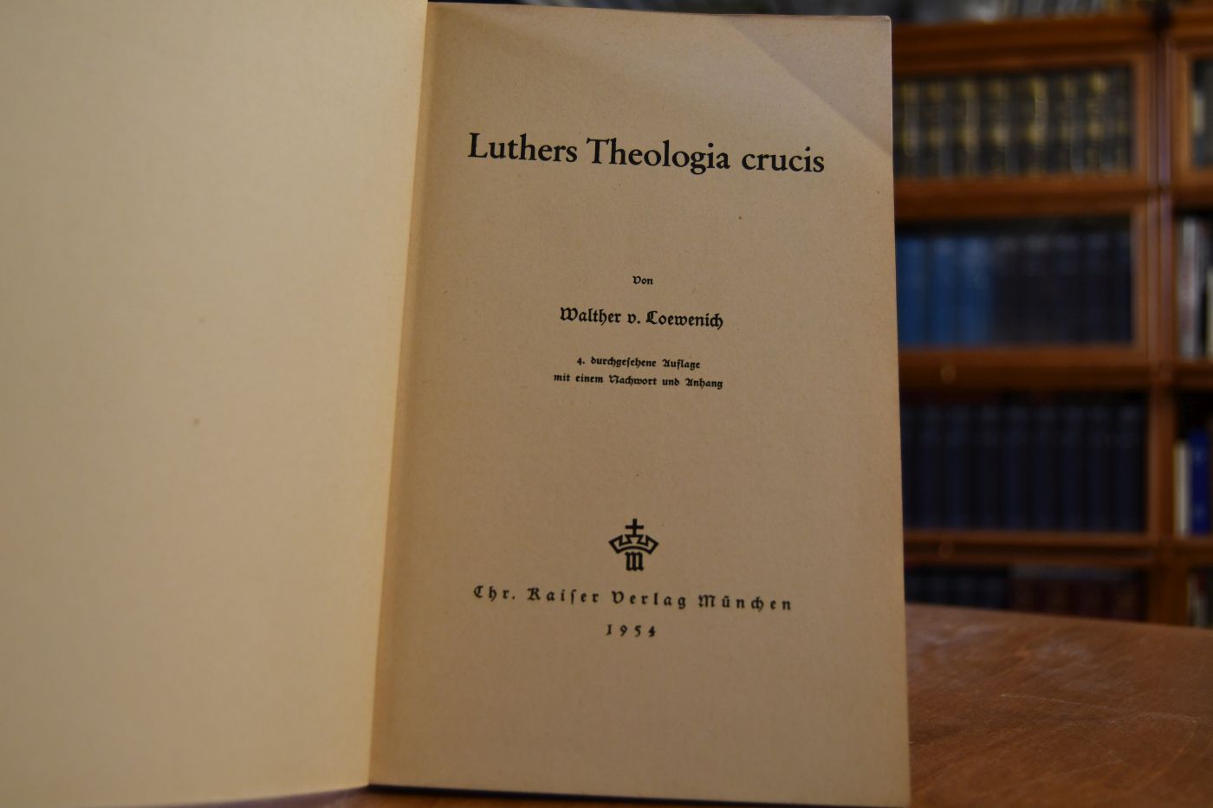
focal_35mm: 39
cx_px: 606
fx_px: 1314
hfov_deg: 49.6
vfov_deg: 34.2
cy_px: 404
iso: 800
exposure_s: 1/160
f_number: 4
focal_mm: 26
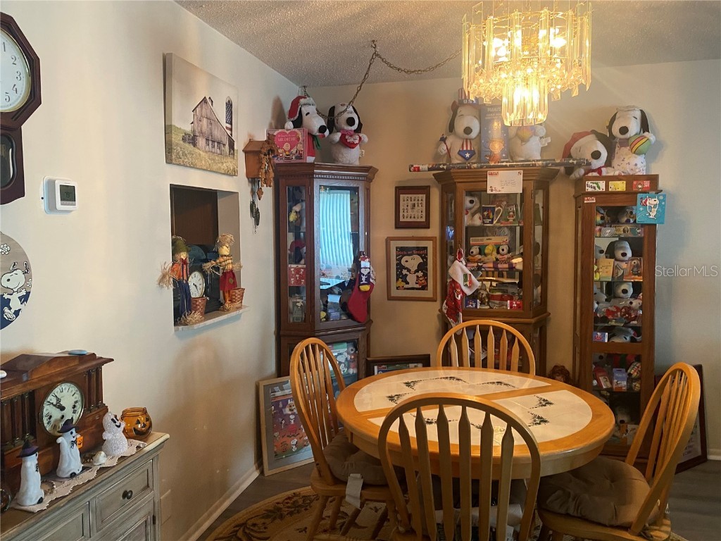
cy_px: 270
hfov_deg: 67.3
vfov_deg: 53.1
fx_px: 542
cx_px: 360
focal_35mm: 26
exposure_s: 1/40
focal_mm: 4.25
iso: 400
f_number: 1.8
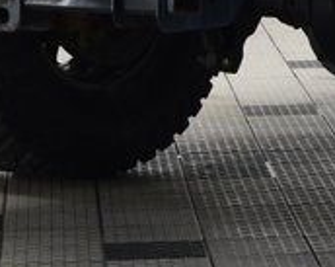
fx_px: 2908
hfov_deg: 6.5
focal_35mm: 294
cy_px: -233
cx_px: 547
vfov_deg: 5.2
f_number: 6.3
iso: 500
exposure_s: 1/15
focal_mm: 35
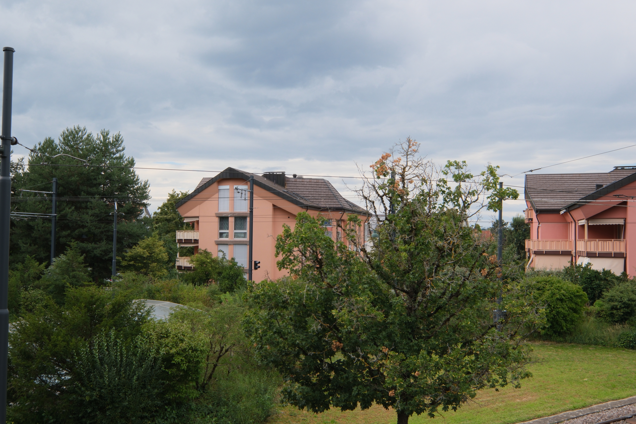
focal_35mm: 36
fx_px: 636
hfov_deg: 53.1
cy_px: 212
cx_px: 318
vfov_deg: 36.9
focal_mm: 24
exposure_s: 1/34
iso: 125
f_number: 16
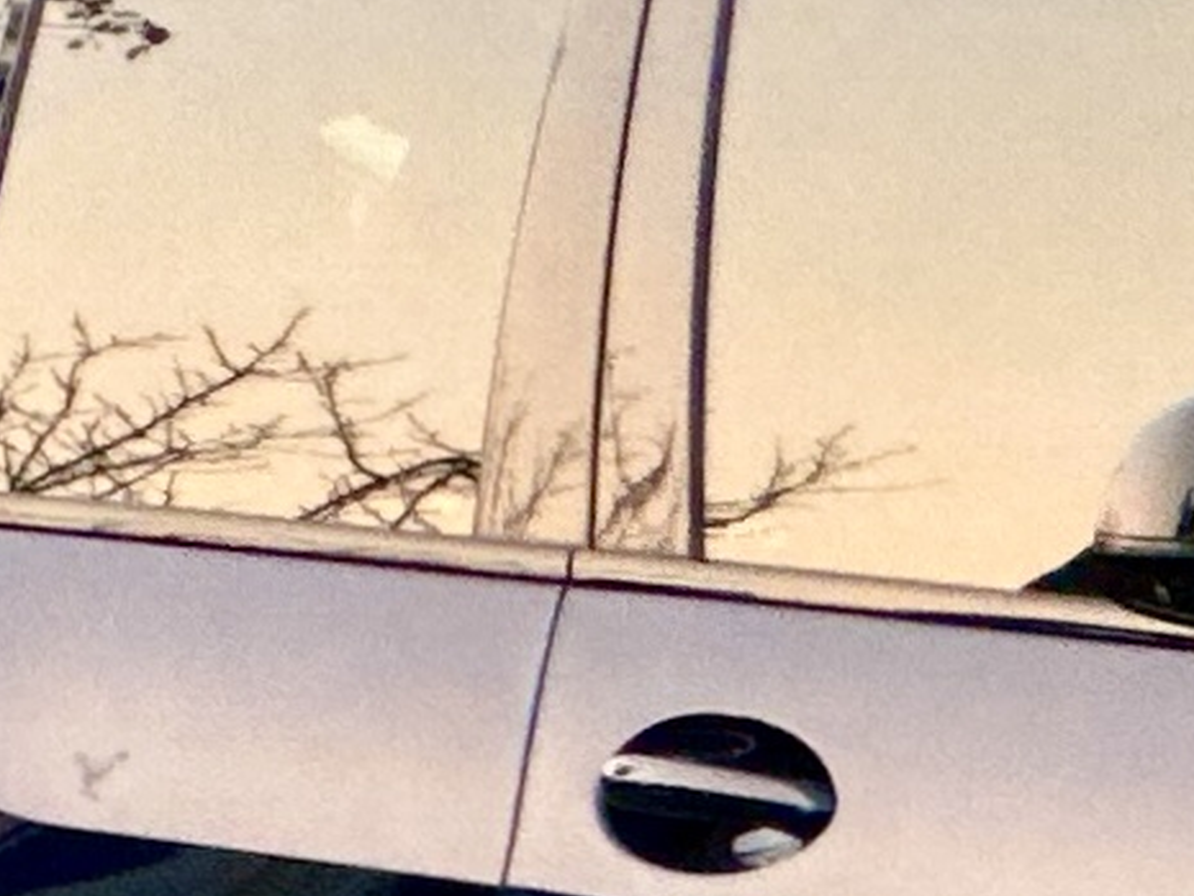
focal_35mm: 533
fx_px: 18389
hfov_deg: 3.7
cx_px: 2071
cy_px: 134
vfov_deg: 2.8
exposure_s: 1/103
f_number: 2.8
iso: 250
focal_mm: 9
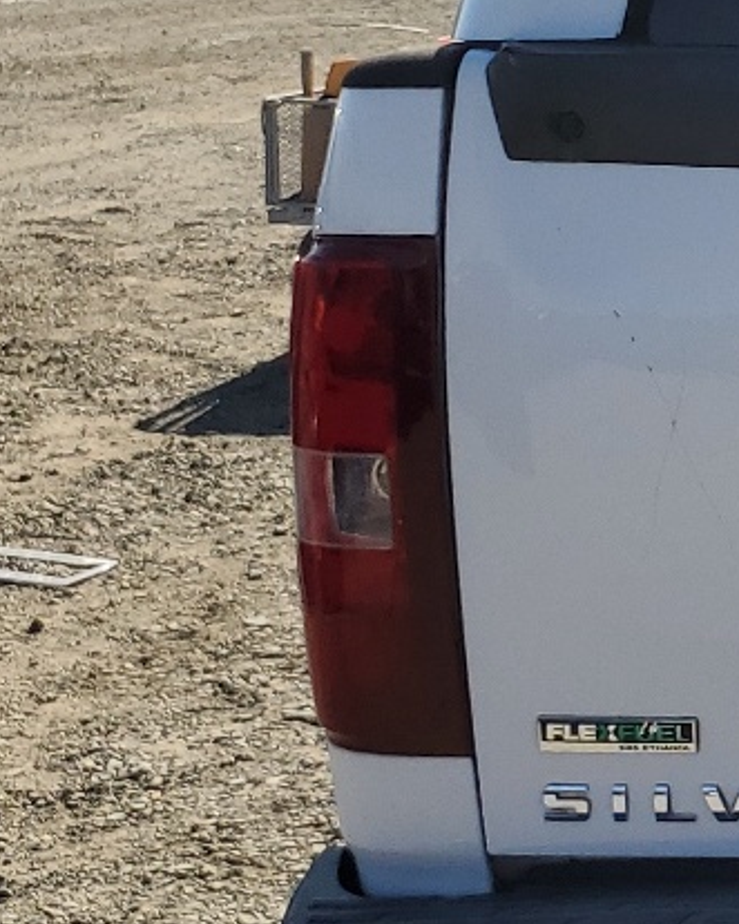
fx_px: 2680
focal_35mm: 98
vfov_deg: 19.5
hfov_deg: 13.3
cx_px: 1520
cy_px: 263
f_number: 1.5
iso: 50
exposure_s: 1/5000
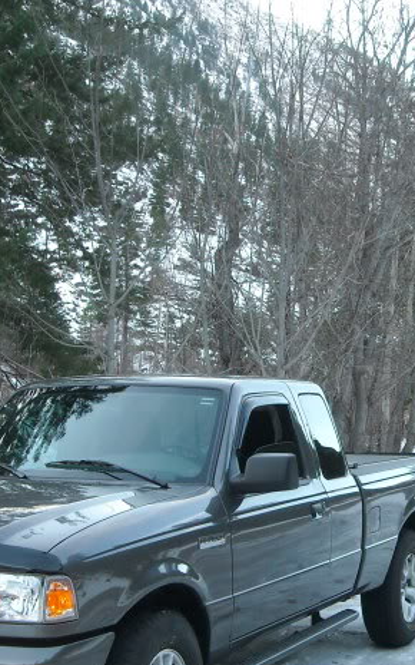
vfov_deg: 31.9
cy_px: 394
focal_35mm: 64
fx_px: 1158
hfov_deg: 20.2
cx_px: 286
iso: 218
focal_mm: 5.7
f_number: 2.8
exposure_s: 1/239
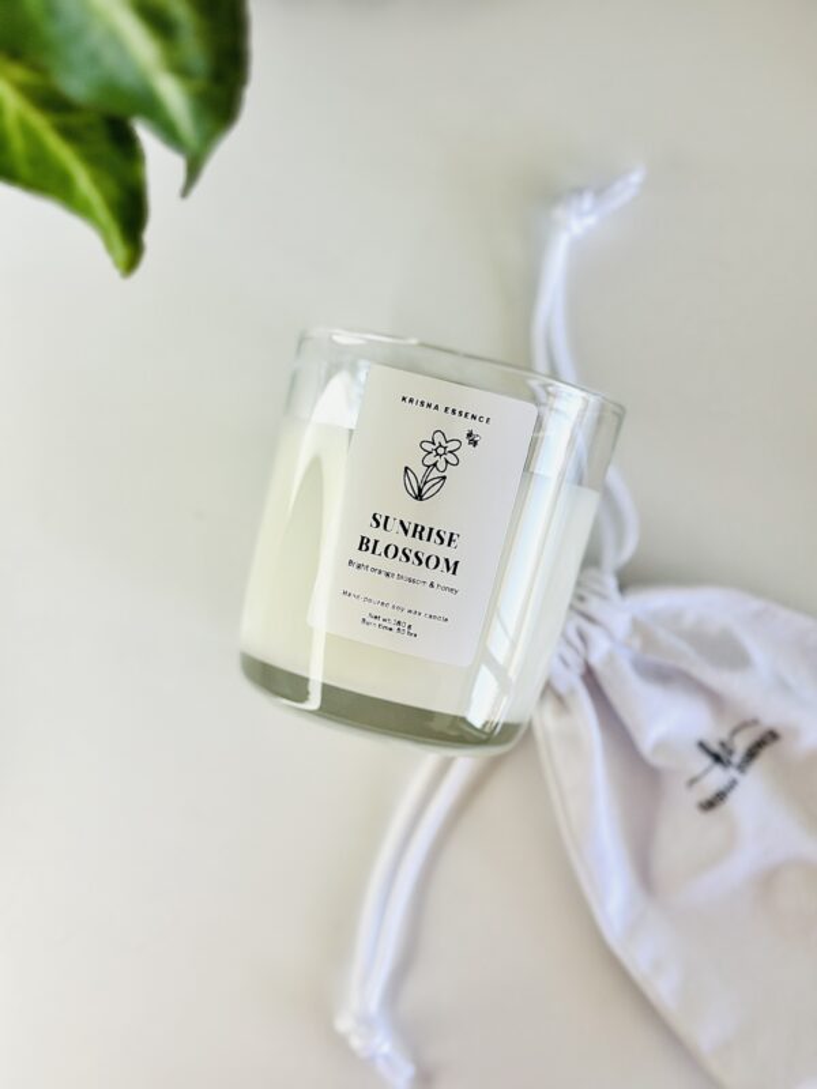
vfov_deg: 39.7
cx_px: 408
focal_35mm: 48
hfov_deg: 30.3
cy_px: 544
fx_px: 1511
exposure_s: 1/263
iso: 80
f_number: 1.78
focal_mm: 6.86
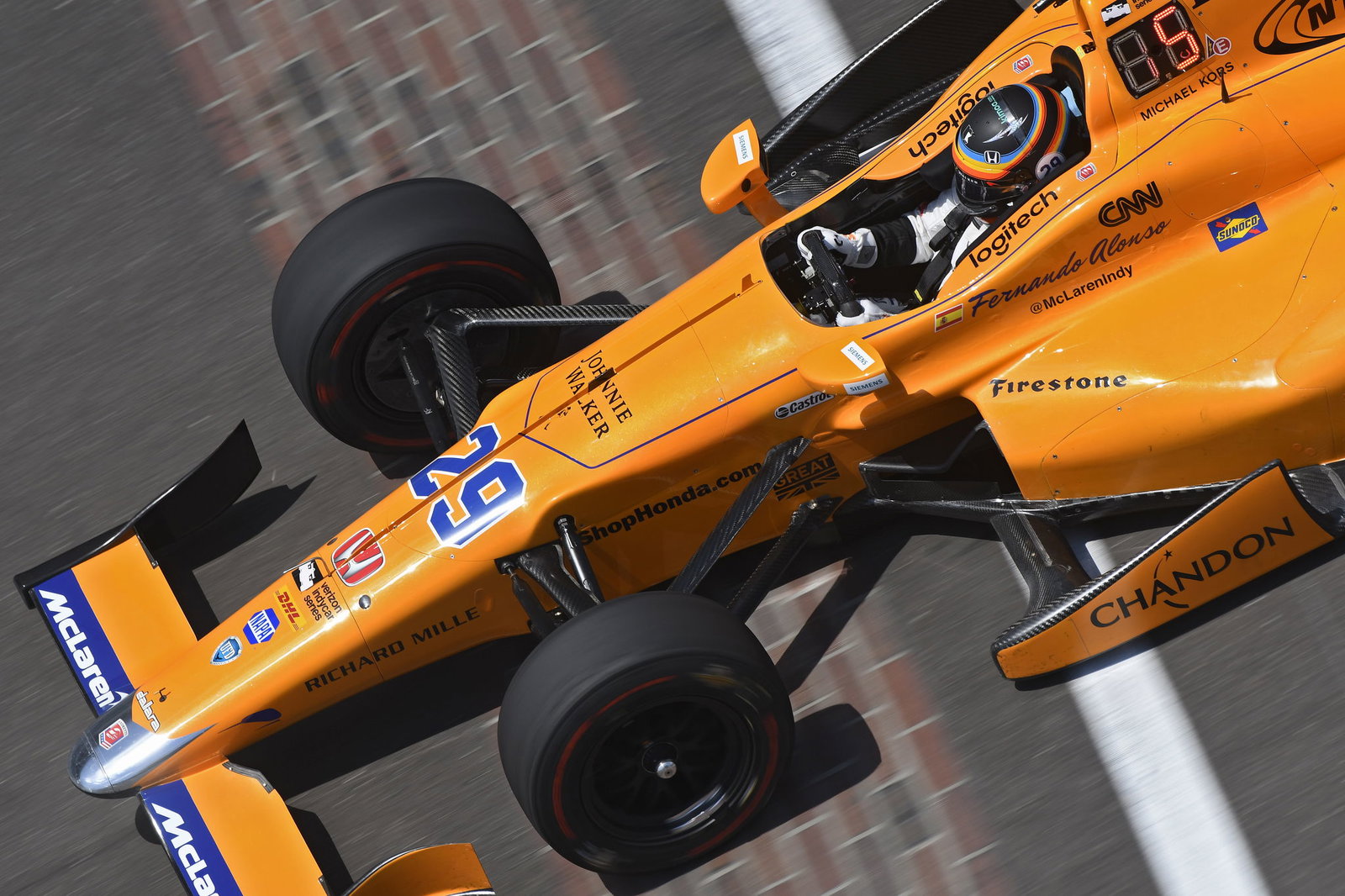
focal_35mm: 750
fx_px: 28013
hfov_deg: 2.8
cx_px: 672
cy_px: 448
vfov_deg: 1.8
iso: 250
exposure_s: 1/1600
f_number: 7.1
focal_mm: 500
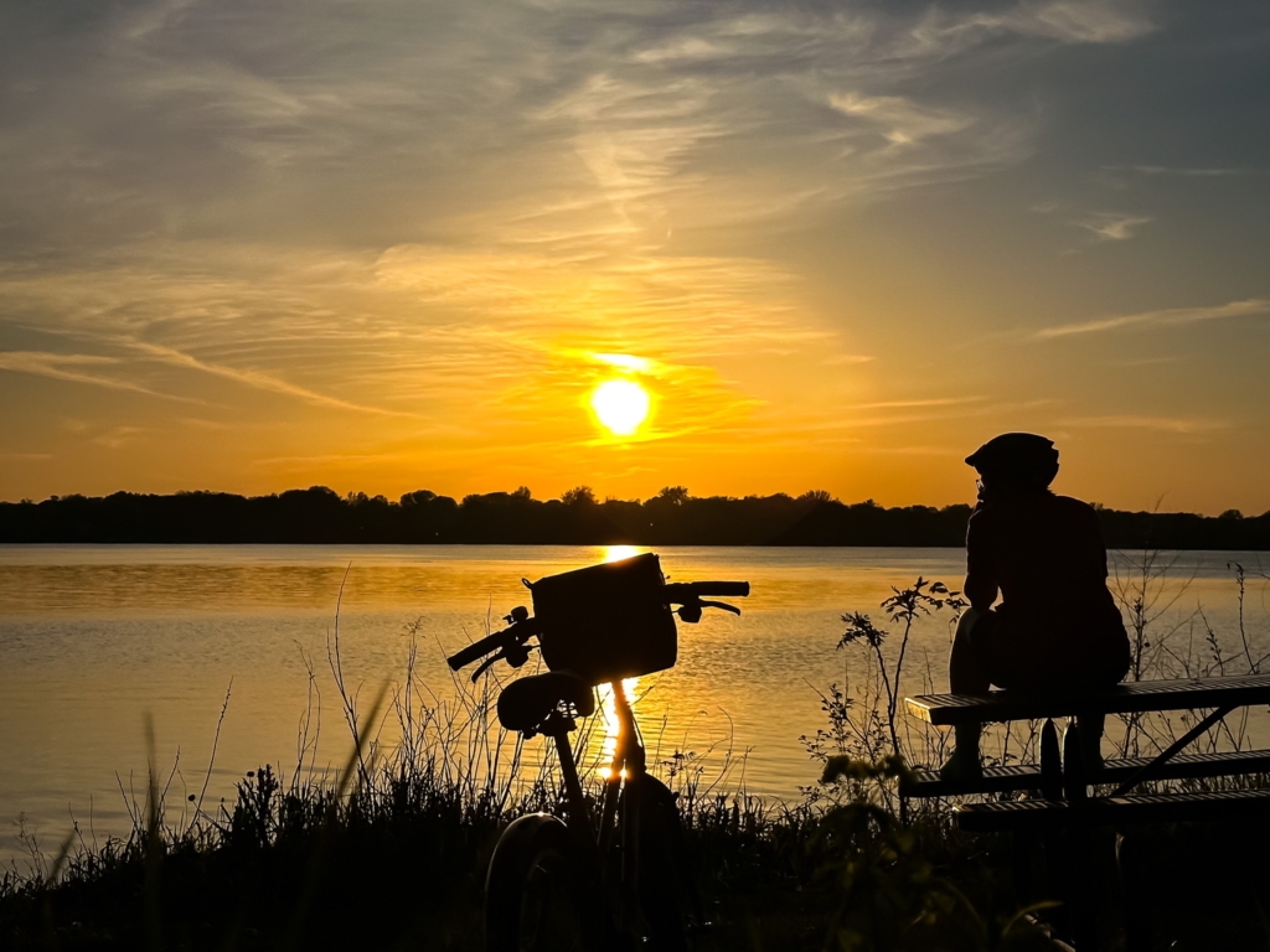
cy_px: 476
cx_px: 635
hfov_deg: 39.7
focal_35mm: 48
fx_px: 1761
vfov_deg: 30.3
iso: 64
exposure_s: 1/16000
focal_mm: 6.86
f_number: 1.8
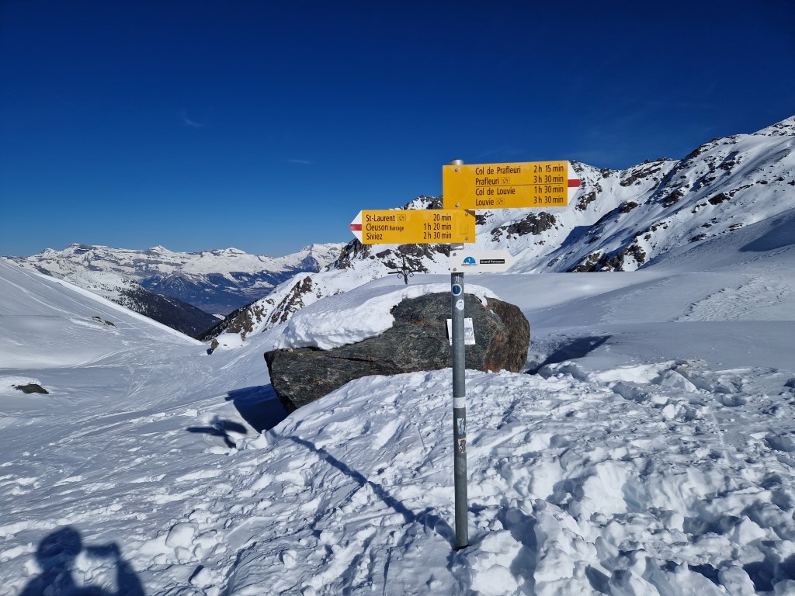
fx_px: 528
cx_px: 398
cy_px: 298
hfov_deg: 73.9
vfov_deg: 58.9
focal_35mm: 23
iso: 50
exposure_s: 1/8224
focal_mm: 5.4
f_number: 1.8
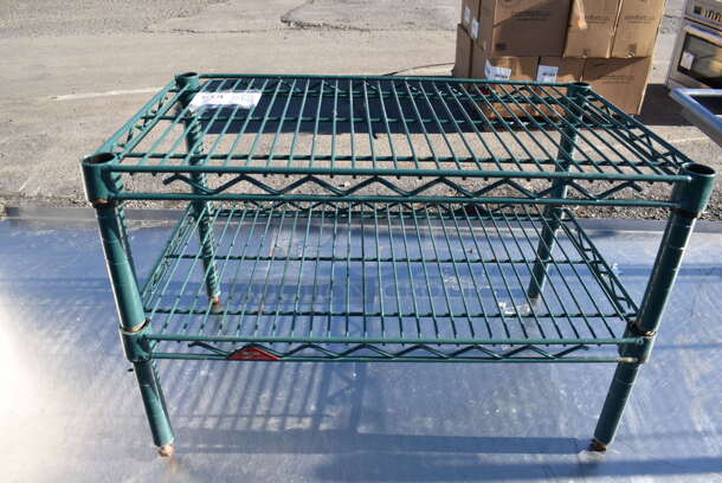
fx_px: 542
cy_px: 242
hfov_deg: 67.3
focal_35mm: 27
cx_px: 361
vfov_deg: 48.0
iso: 200
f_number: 7.1
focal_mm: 18
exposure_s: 1/400
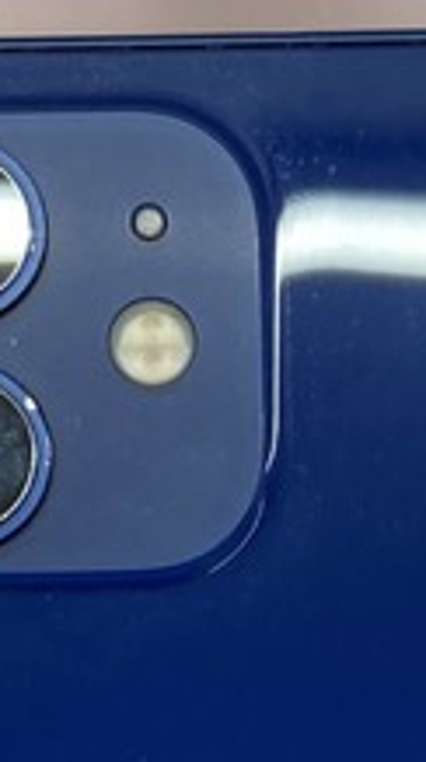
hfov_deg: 9.6
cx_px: 314
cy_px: 1108
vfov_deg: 15.9
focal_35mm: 125
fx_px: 2520
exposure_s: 1/120
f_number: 1.8
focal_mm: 4.25
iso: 80
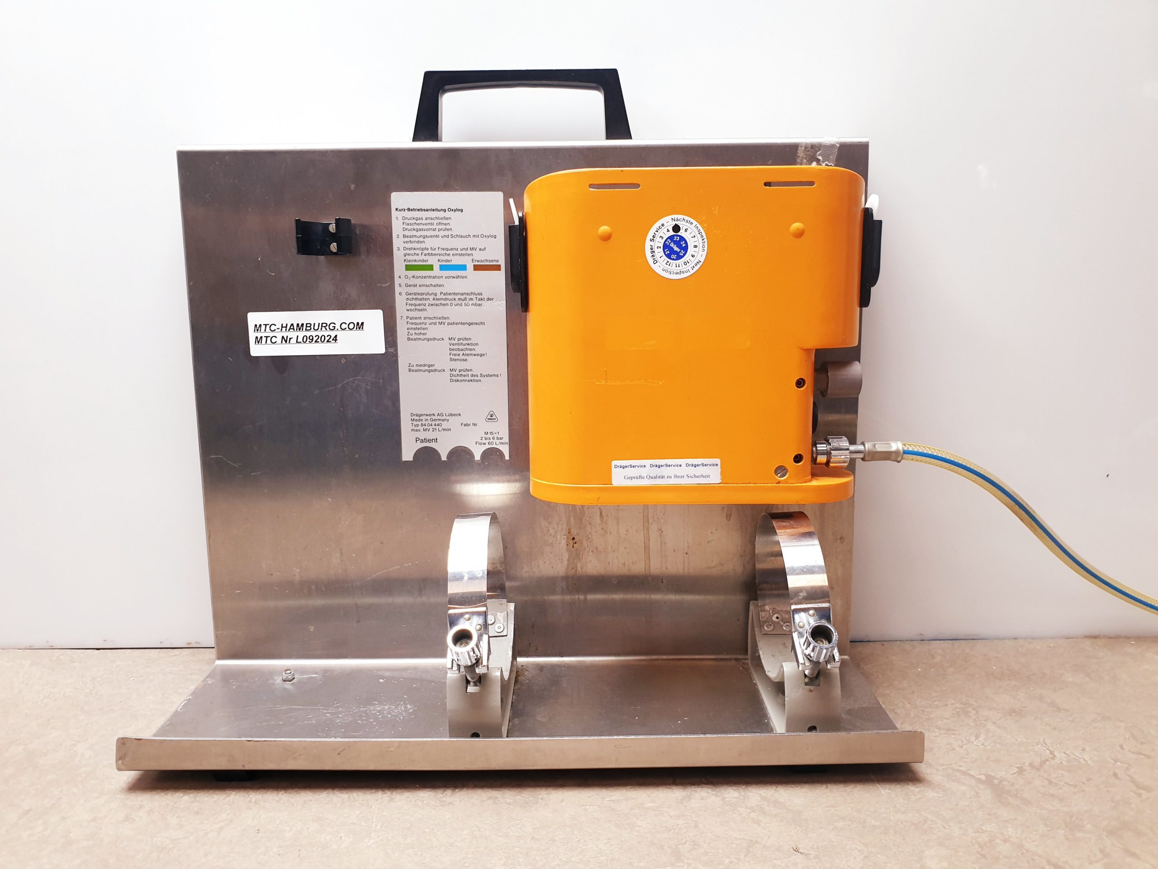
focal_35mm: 26
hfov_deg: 67.3
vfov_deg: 53.1
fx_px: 870
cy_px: 434
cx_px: 579
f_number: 2.4
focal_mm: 4.3
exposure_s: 1/50
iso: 100
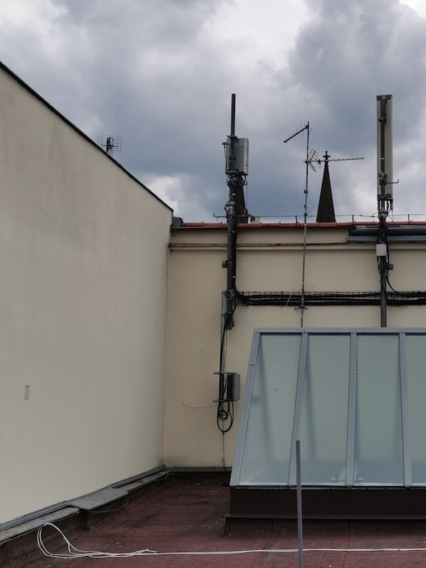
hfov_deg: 26.8
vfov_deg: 36.2
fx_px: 869
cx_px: 364
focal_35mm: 53
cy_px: 281
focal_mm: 5.56
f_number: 1.6
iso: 50
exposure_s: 1/7519
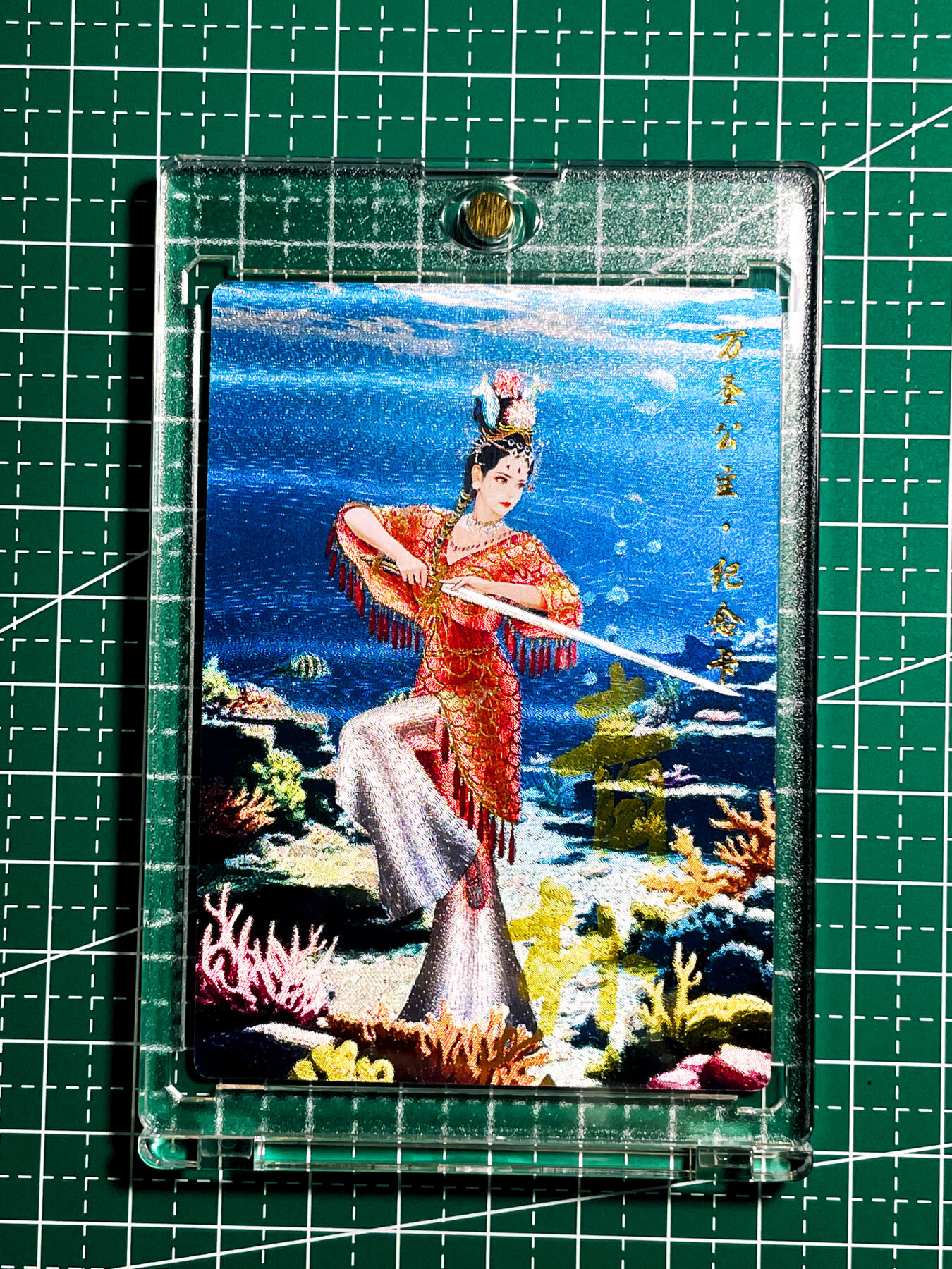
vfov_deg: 36.8
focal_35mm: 52
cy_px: 634
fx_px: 1907
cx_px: 476
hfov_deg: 28.0
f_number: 1.6
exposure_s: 1/49
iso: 96
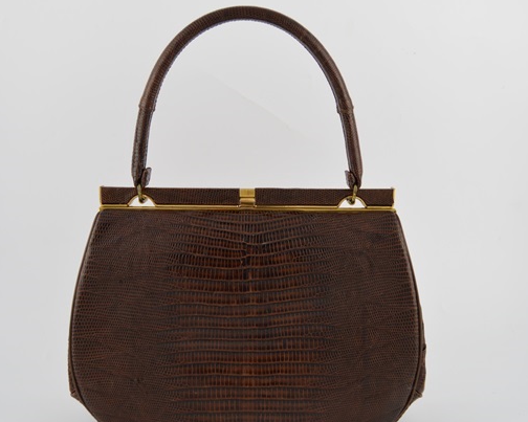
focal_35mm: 43
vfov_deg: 34.9
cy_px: 232
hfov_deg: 42.9
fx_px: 672
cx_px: 256
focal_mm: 22
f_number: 5
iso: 400
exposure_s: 1/100
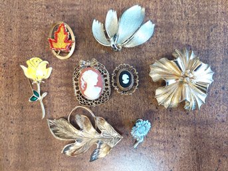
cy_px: 86
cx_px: 114
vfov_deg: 56.8
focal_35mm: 24
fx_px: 158
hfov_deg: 71.6
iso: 320
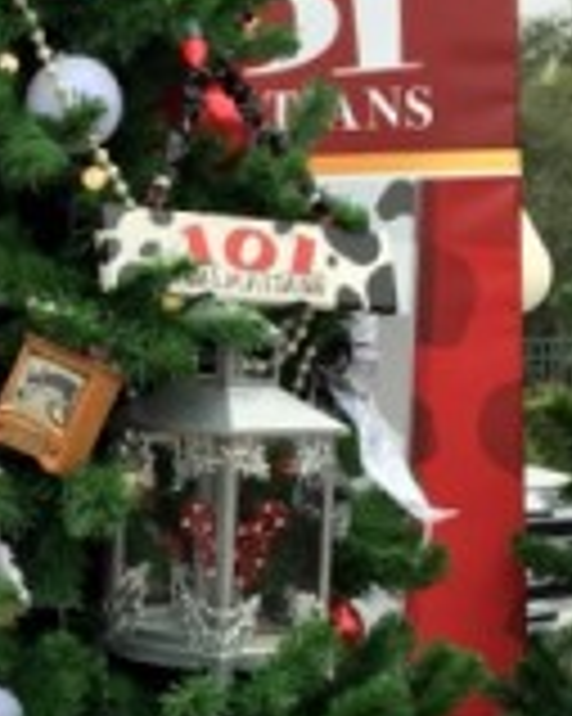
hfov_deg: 14.0
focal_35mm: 107
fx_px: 2266
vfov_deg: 17.8
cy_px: 572
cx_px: -104
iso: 25
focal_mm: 4.15
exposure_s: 1/478
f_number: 2.2
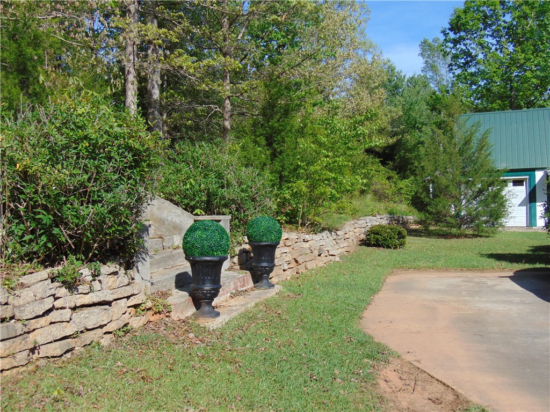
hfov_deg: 52.6
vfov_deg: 40.7
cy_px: 206
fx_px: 556
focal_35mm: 35
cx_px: 275
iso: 80
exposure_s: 1/1000
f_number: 3.2
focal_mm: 6.3
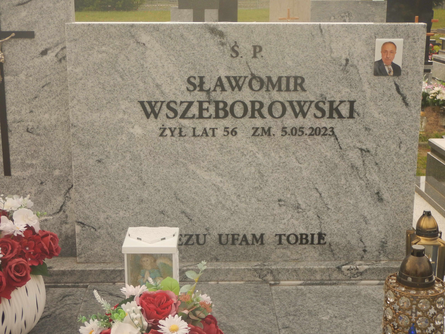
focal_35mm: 56
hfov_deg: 34.3
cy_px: 167
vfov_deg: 26.1
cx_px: 222
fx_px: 720
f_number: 4.4
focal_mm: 10.1
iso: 125
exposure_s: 1/400
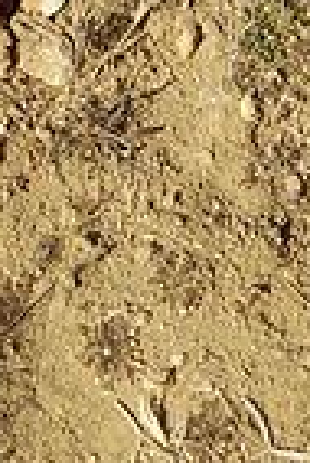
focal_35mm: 171
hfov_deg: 8.0
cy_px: -900
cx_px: 139
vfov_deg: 9.5
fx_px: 2203
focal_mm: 4.81
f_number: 1.8
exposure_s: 1/1266
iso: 50
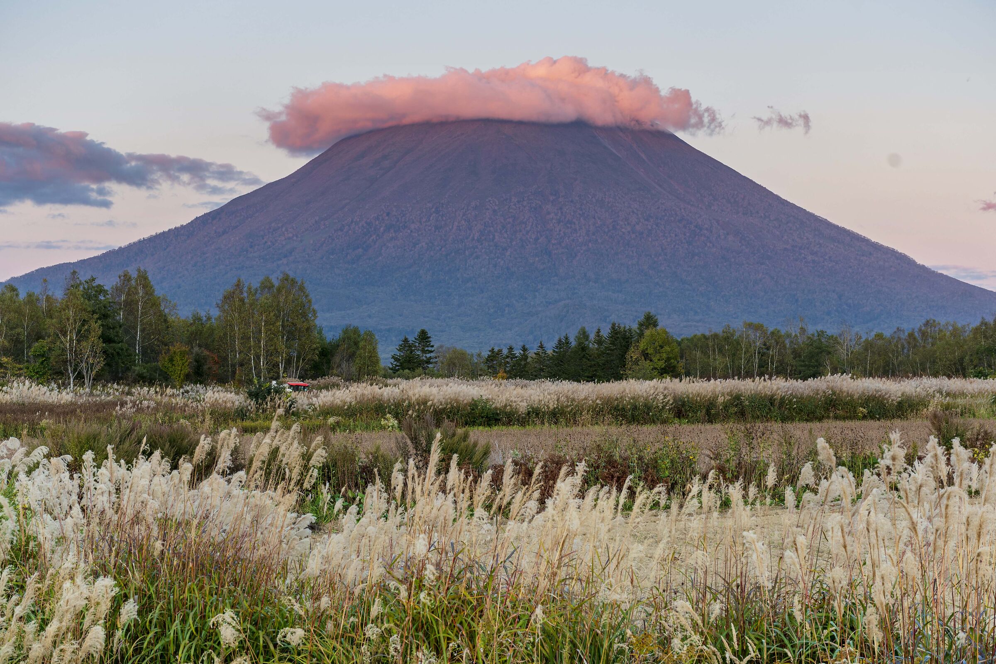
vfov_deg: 18.9
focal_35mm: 72
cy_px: 332
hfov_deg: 28.1
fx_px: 1992
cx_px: 498
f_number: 8
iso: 100
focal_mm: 48
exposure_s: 1/13
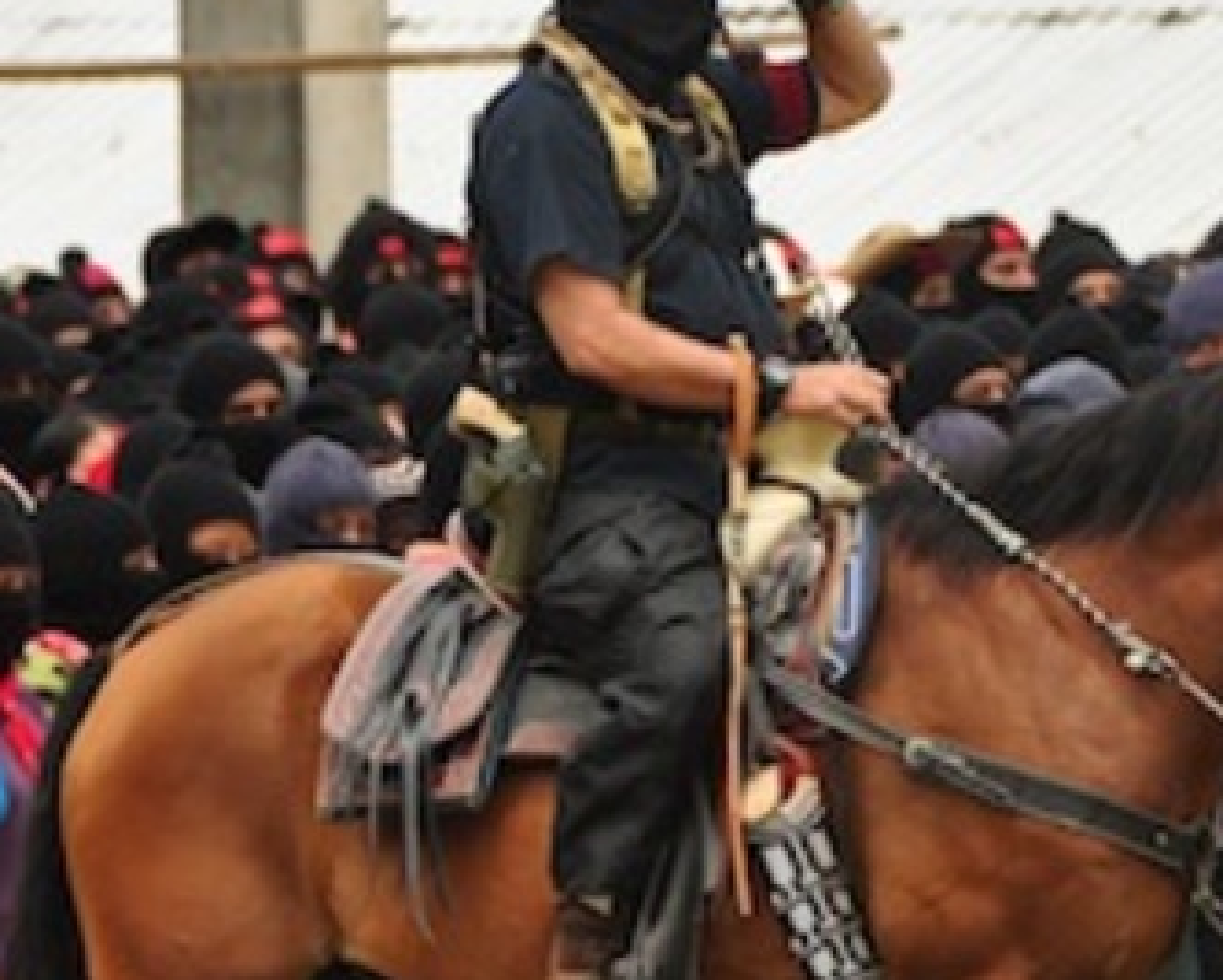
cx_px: 829
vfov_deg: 2.0
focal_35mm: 793
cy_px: 803
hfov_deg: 2.4
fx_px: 28720
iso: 200
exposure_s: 1/800
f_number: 5.6
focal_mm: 200
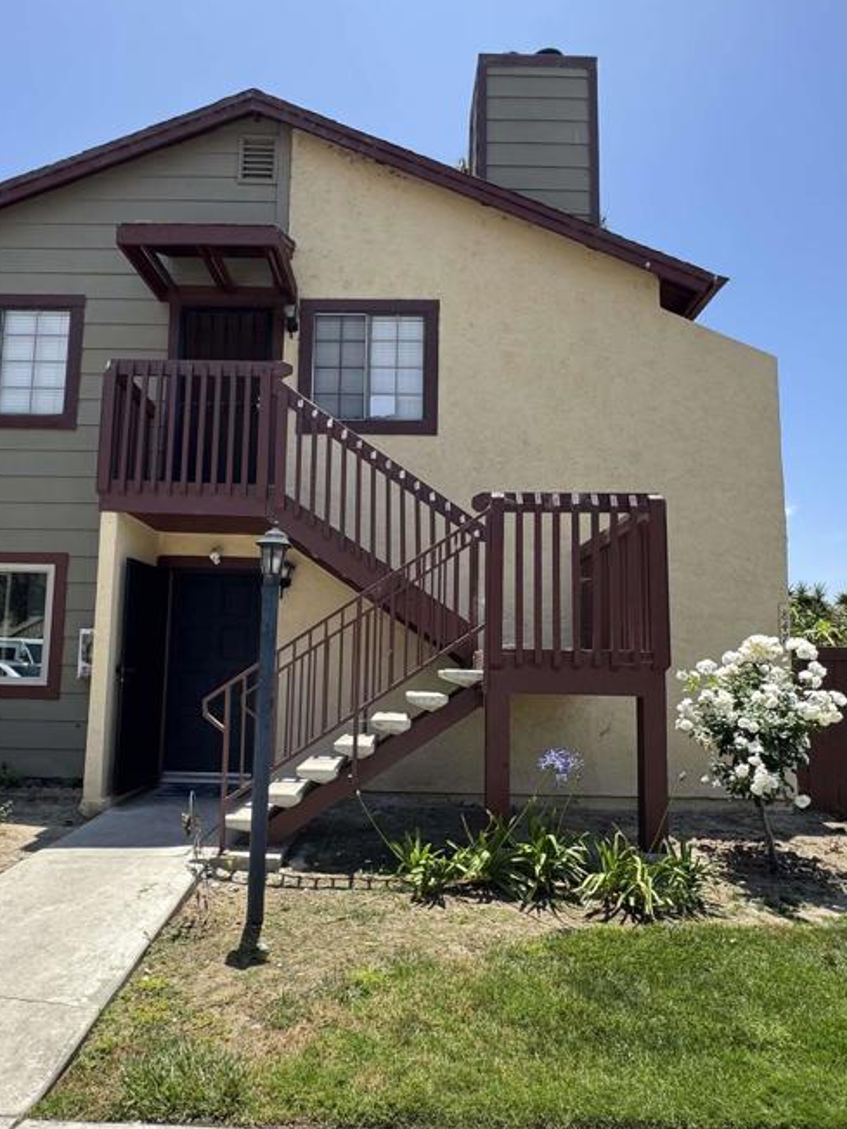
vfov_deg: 76.3
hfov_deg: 61.0
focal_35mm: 22
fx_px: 718
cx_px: 390
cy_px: 594
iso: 40
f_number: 2.2
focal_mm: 2.22
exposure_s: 1/664
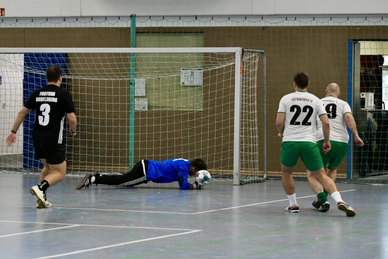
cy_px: 130
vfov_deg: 12.5
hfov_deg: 18.6
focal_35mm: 110
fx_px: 1186
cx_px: 194
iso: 8000
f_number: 2.8
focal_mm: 110
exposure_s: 1/1600
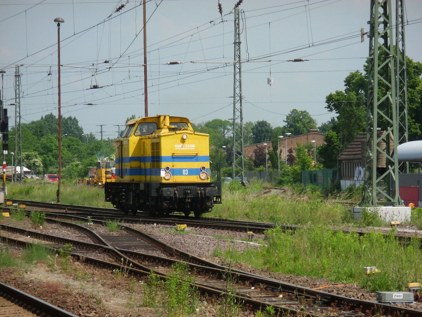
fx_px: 2414
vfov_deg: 7.5
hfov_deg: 10.0
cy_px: 158
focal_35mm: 198
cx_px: 211
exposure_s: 1/449
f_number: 5.9
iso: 100
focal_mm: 35.2
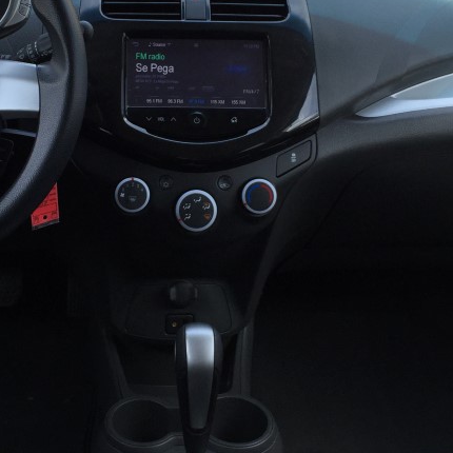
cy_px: 141
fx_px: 903
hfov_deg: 28.0
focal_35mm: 61
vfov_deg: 27.9
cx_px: 151
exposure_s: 1/332
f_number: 2.2
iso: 32
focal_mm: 4.15
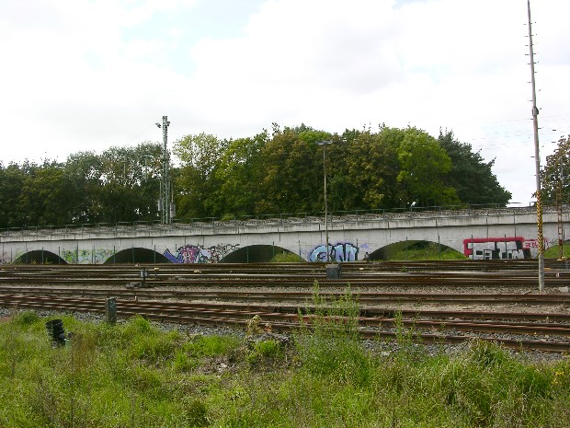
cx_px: 285
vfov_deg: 40.7
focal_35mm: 35
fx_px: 576
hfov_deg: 52.6
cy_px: 214
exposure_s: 1/94.8
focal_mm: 8.9
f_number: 7.1
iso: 50
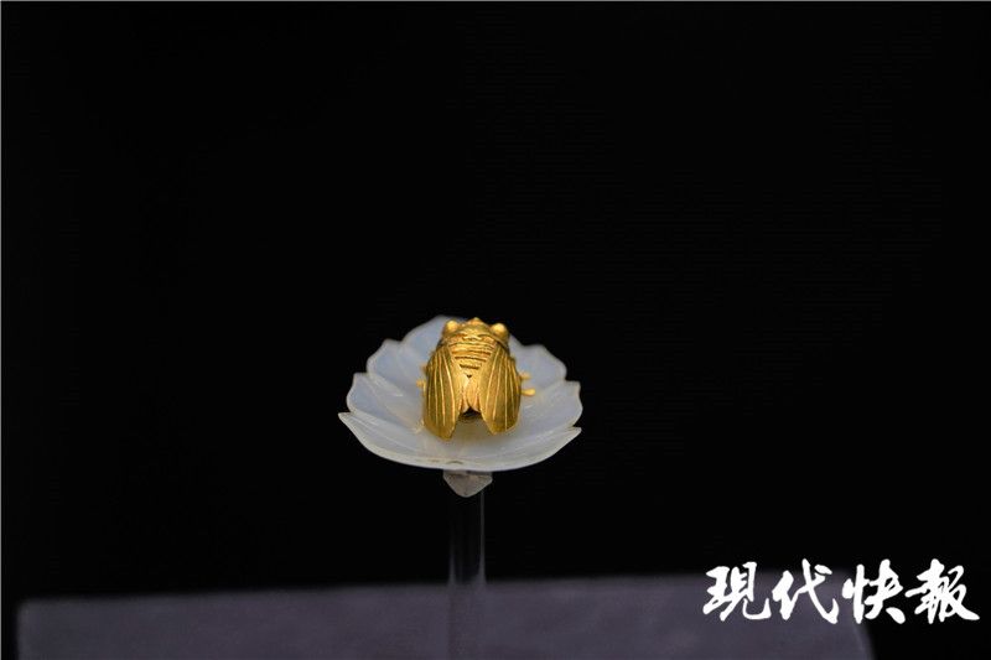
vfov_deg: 5.7
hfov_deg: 8.6
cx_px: 496
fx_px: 6605
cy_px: 330
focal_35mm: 240
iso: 640
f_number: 6.3
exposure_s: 1/25
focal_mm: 240
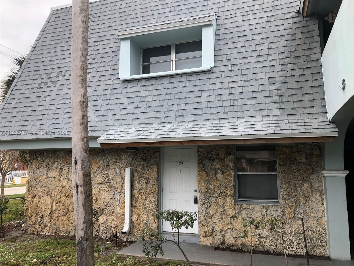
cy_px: 133
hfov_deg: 63.4
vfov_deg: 49.7
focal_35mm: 28
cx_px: 177
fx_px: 286
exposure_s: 1/656
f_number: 1.8
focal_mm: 3.99
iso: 20
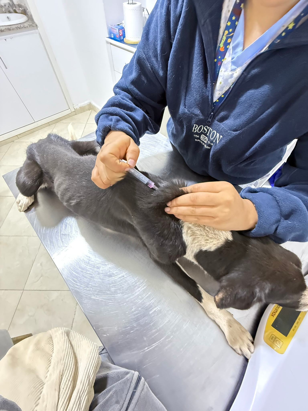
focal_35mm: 14
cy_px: 206
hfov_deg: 85.7
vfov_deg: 102.1
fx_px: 166
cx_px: 154
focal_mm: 2.22
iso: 1000
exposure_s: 1/33
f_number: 2.2
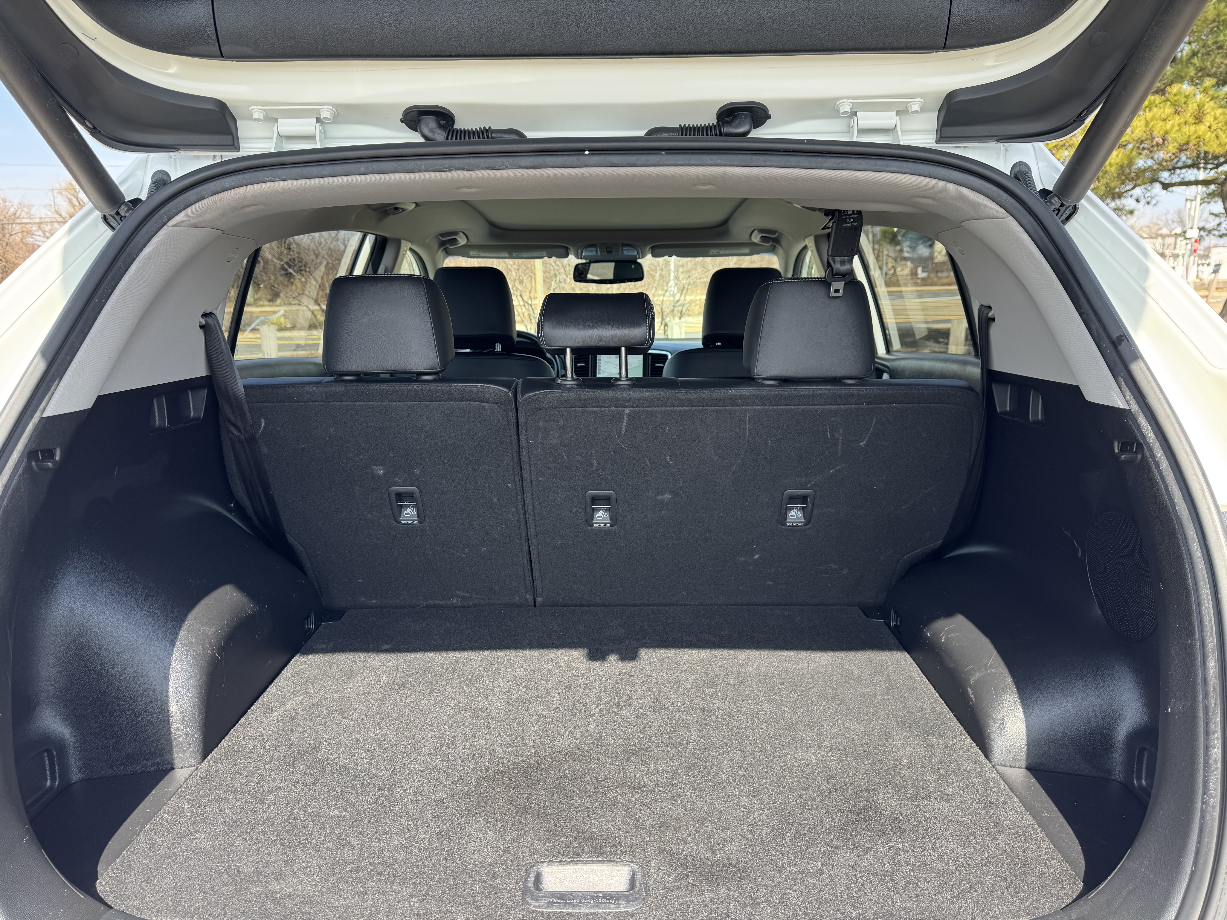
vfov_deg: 56.8
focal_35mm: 24
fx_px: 851
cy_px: 460
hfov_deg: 71.6
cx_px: 614
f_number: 1.78
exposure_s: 1/374
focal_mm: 6.76
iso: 80
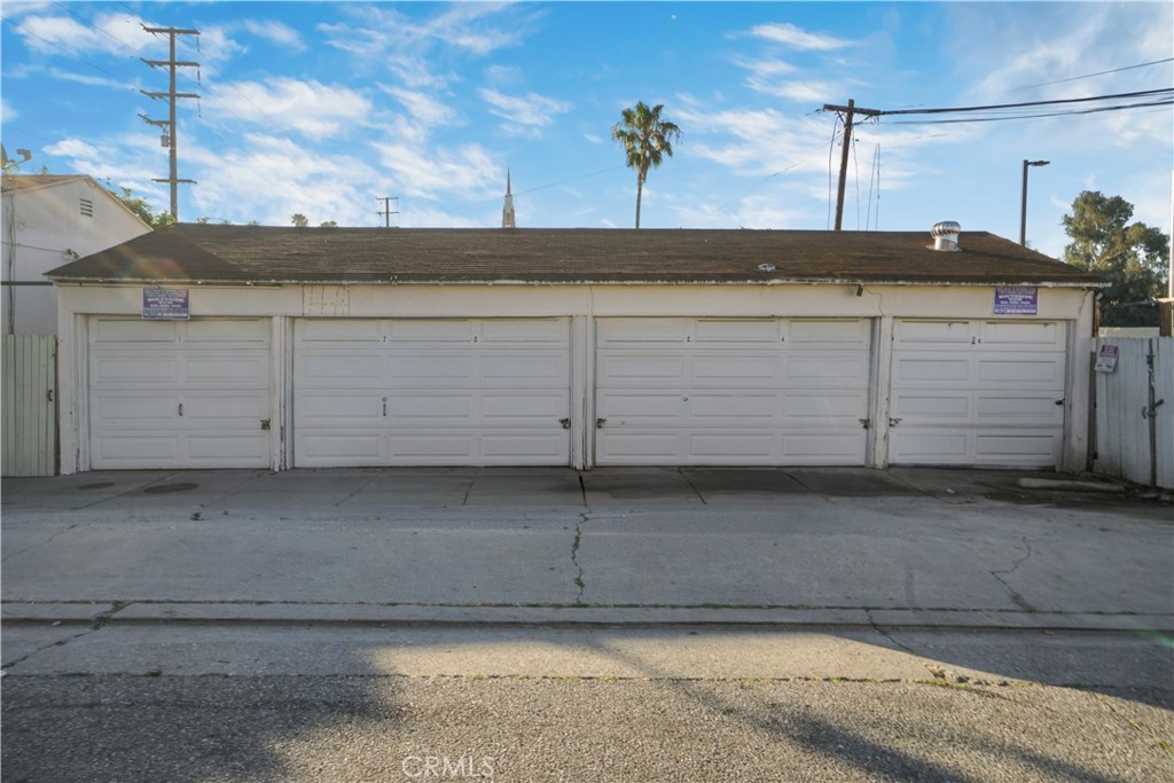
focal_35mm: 22
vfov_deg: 56.2
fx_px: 734
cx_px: 587
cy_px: 392
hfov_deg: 77.3
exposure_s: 1/30
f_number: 16
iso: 100
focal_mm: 15
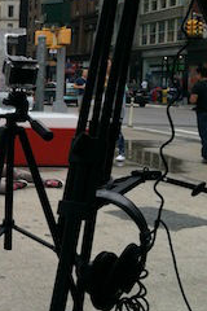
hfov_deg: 18.6
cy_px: 102
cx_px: -100
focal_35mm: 65
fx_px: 561
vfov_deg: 30.7
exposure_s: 1/684
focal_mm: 4.12
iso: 32
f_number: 2.2
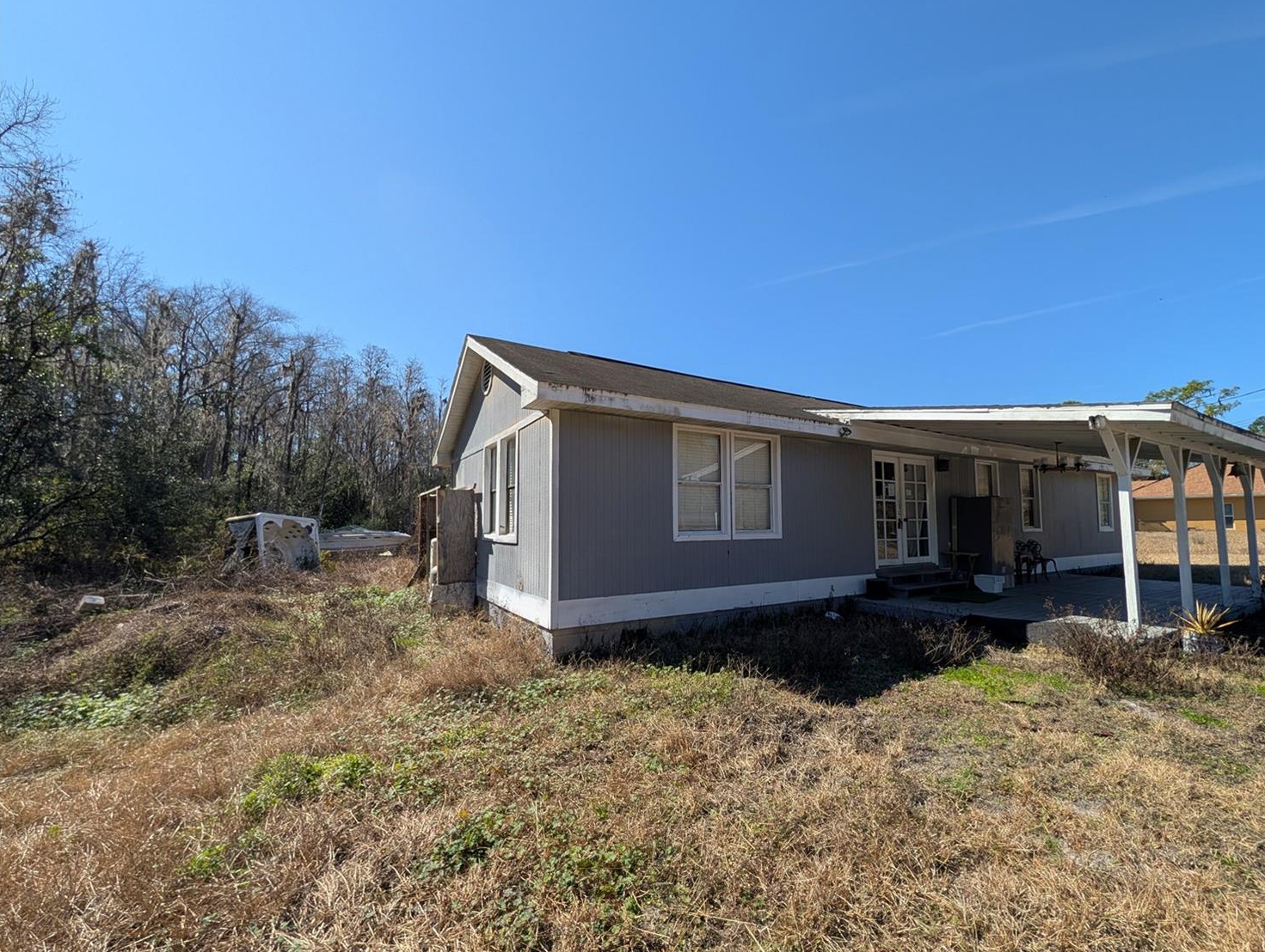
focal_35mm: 13
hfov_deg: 105.9
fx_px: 476
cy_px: 492
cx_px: 683
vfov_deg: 90.0
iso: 48
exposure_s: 1/2169
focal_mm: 2.02
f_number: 1.7
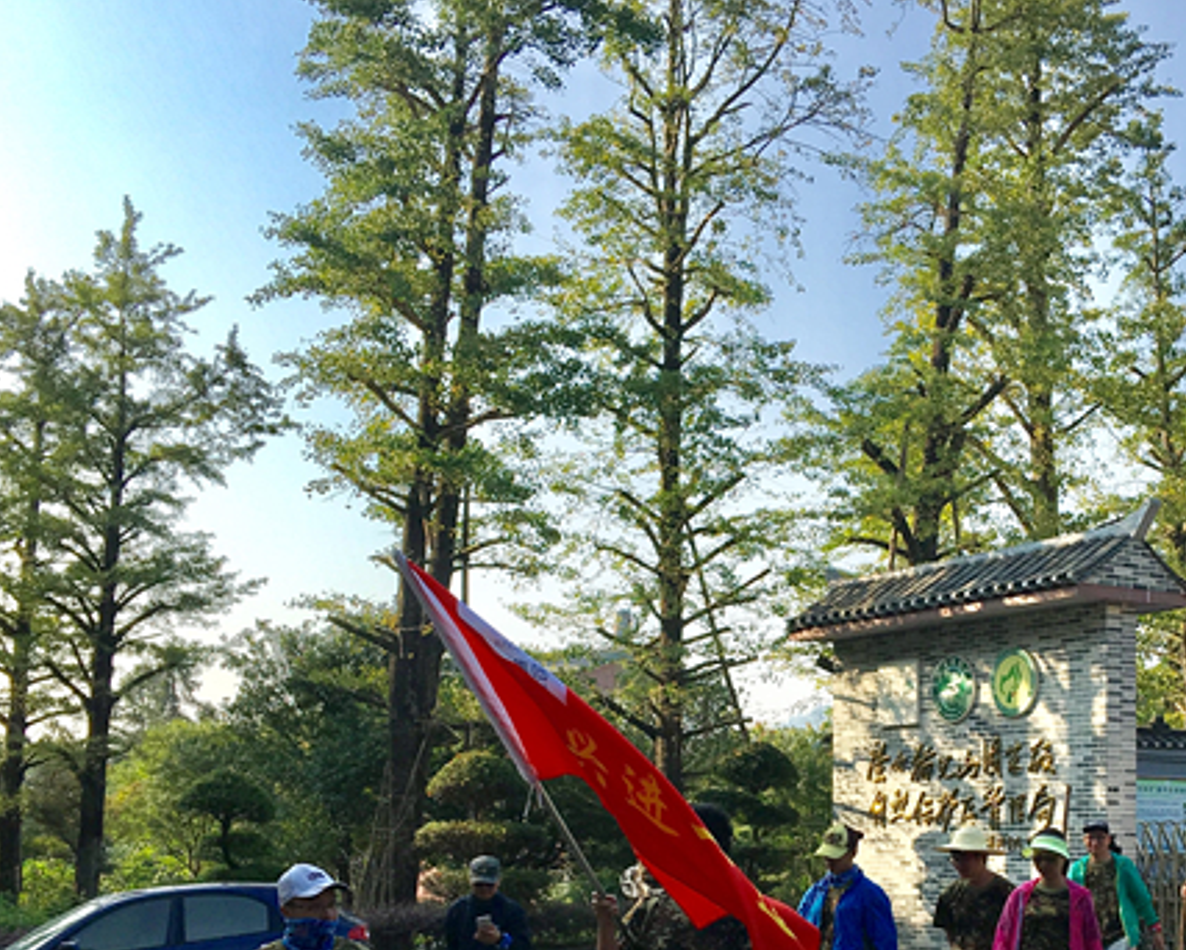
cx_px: 792
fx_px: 1861
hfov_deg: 35.0
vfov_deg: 27.9
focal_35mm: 53
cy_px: 797
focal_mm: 4.15
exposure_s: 1/916
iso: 25
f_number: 2.2
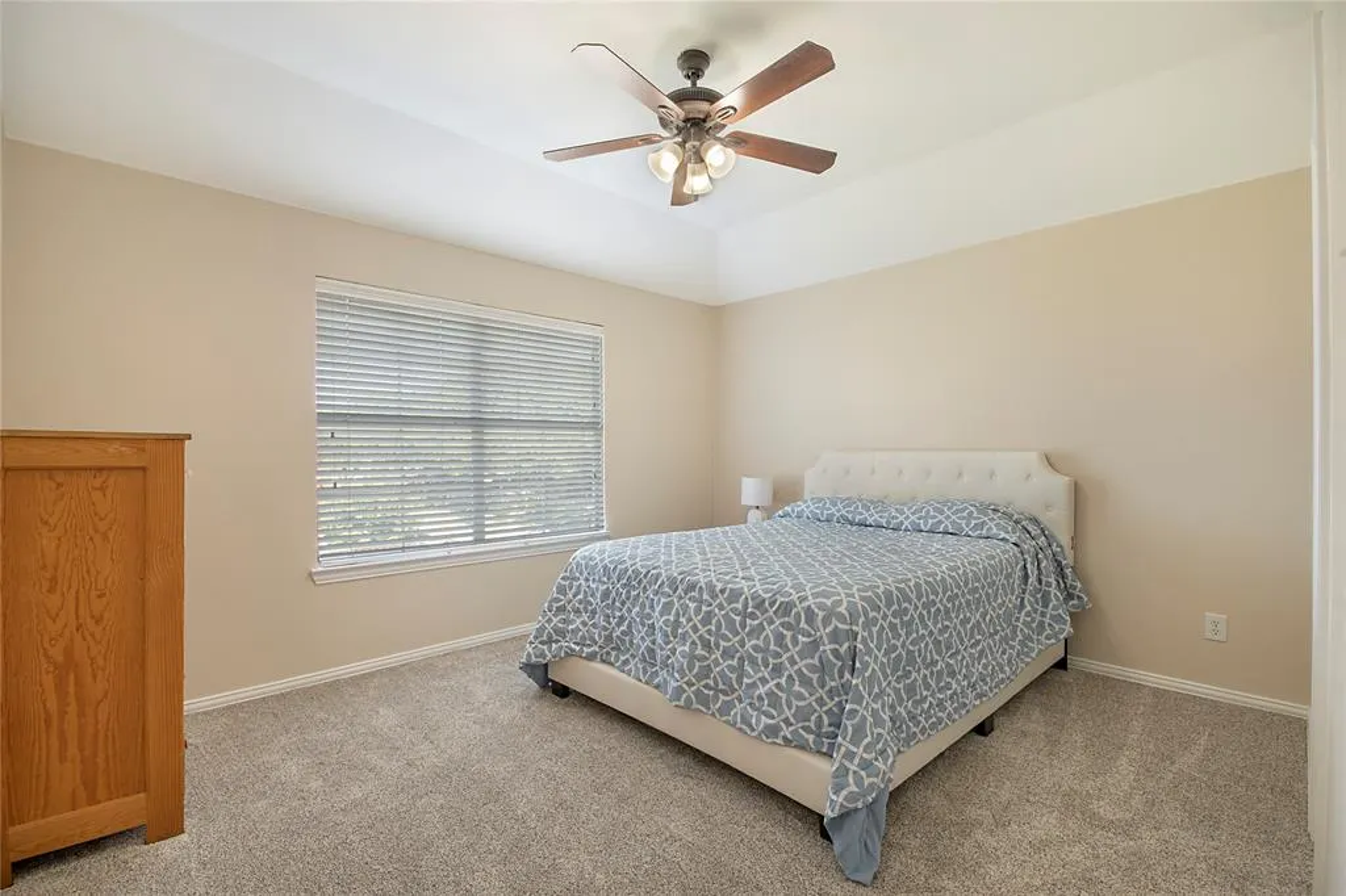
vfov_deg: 77.3
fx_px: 561
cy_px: 448
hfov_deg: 100.4
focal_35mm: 15
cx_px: 673
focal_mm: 10
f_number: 11
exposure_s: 1/15
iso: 100
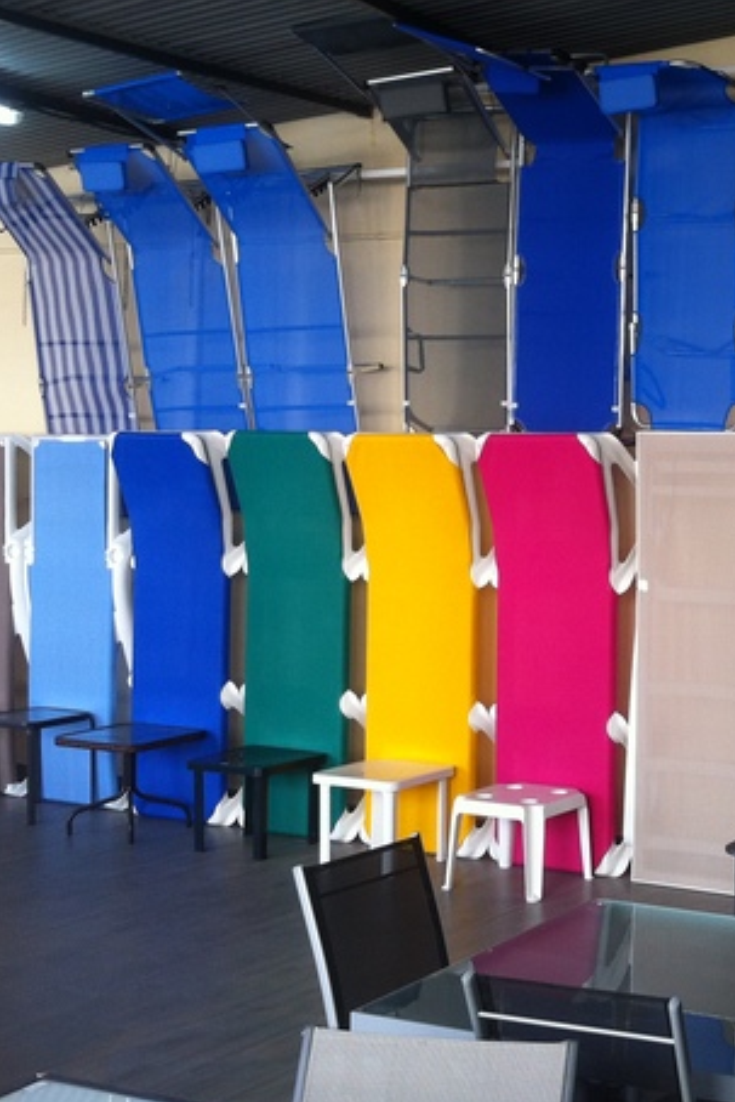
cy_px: 449
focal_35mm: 60
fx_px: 1836
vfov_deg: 33.3
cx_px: 728
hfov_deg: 21.8
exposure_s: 1/24
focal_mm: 3.85
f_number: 2.8
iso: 80
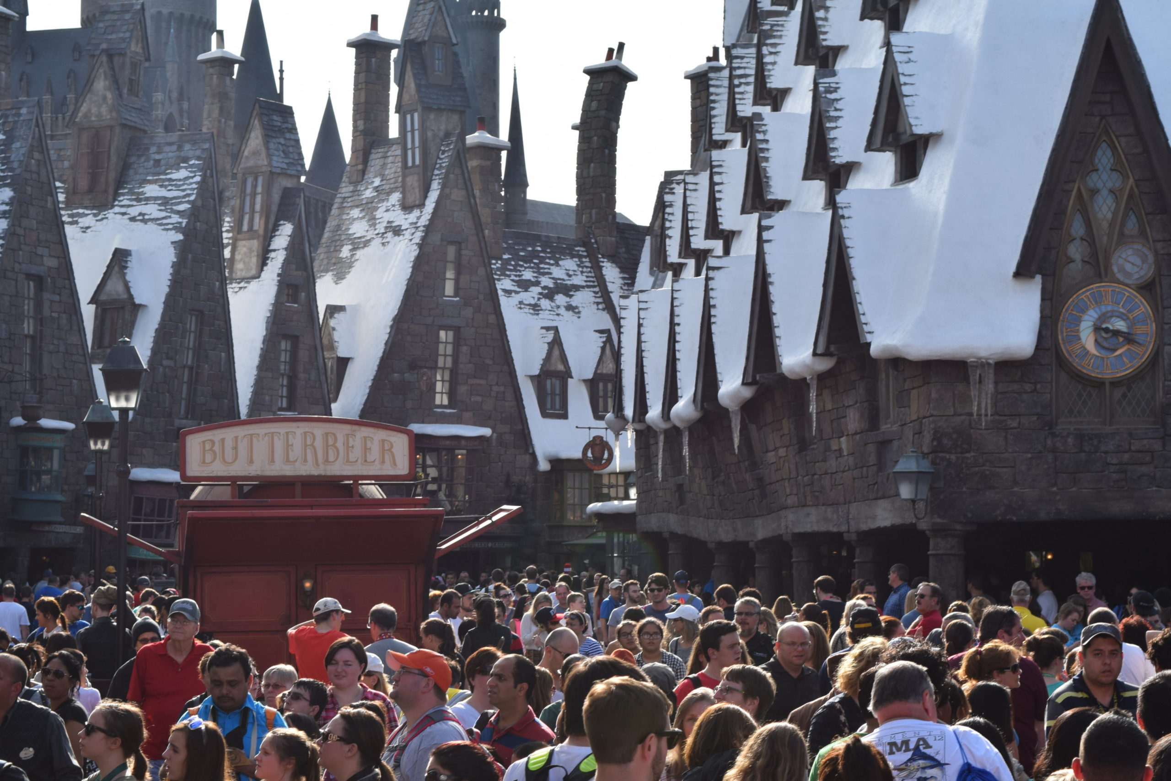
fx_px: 2440
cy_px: 390
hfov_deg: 27.0
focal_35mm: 75
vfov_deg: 18.2
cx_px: 586
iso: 200
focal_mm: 50
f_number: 9
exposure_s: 1/320
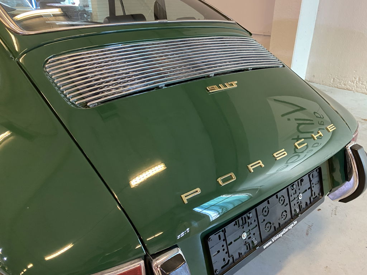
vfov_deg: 53.1
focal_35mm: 26
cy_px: 138
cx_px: 184
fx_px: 276
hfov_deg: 67.3
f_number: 1.8
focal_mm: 4.25
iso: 320
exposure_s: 1/50
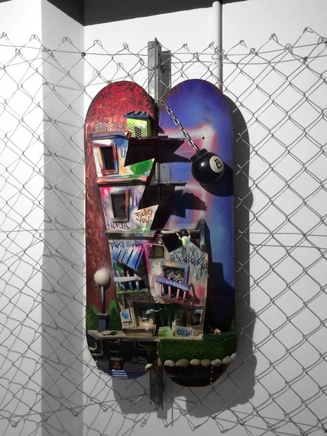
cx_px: 164
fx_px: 365
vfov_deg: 61.7
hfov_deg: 48.2
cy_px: 218
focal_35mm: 29
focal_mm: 4.15
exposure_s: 1/33
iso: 80
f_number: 2.2
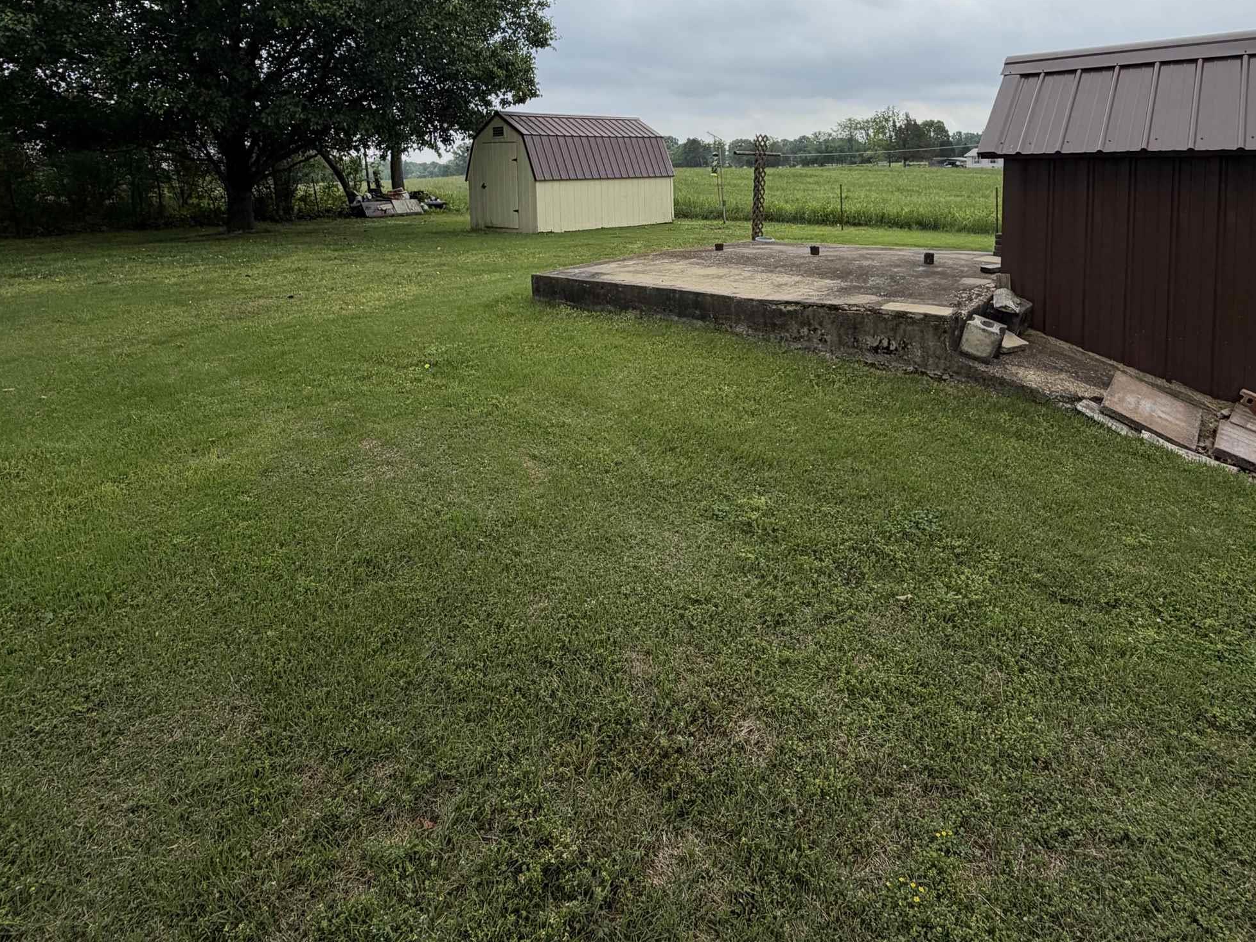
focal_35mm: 22
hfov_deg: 76.0
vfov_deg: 57.9
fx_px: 798
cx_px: 714
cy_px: 233
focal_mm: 2.22
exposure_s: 1/770
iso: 25
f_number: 2.2
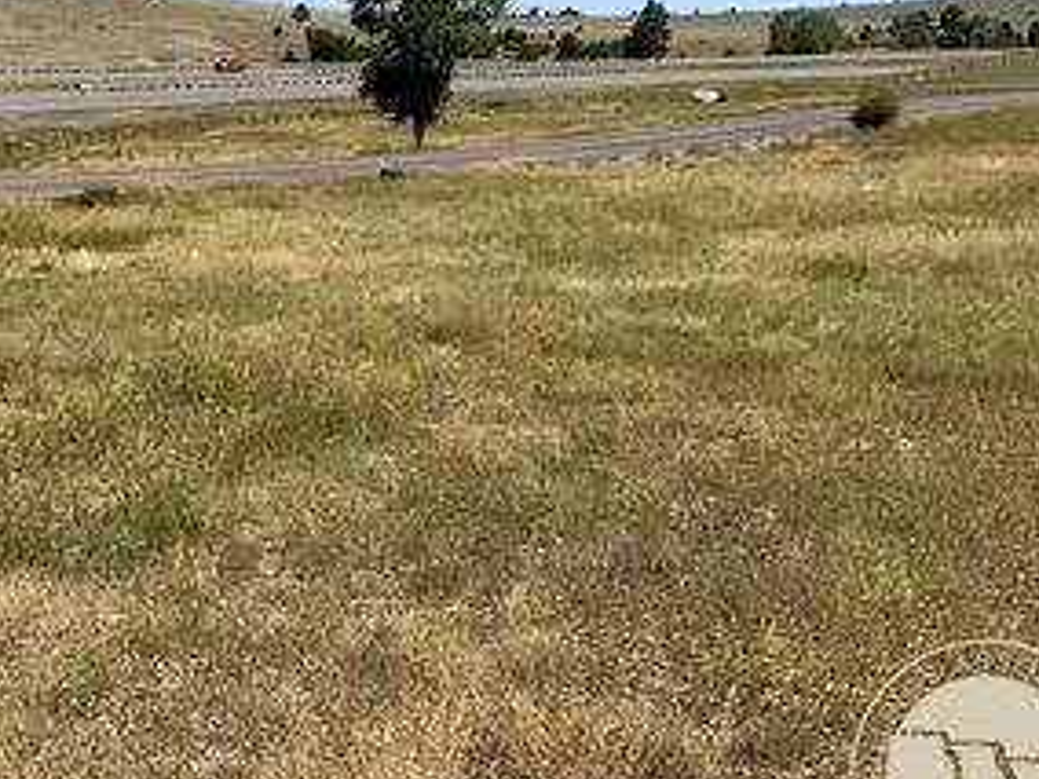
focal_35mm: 51
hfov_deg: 36.2
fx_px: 1531
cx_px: 209
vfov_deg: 28.3
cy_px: 225
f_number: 1.8
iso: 20
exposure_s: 1/2427
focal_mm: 3
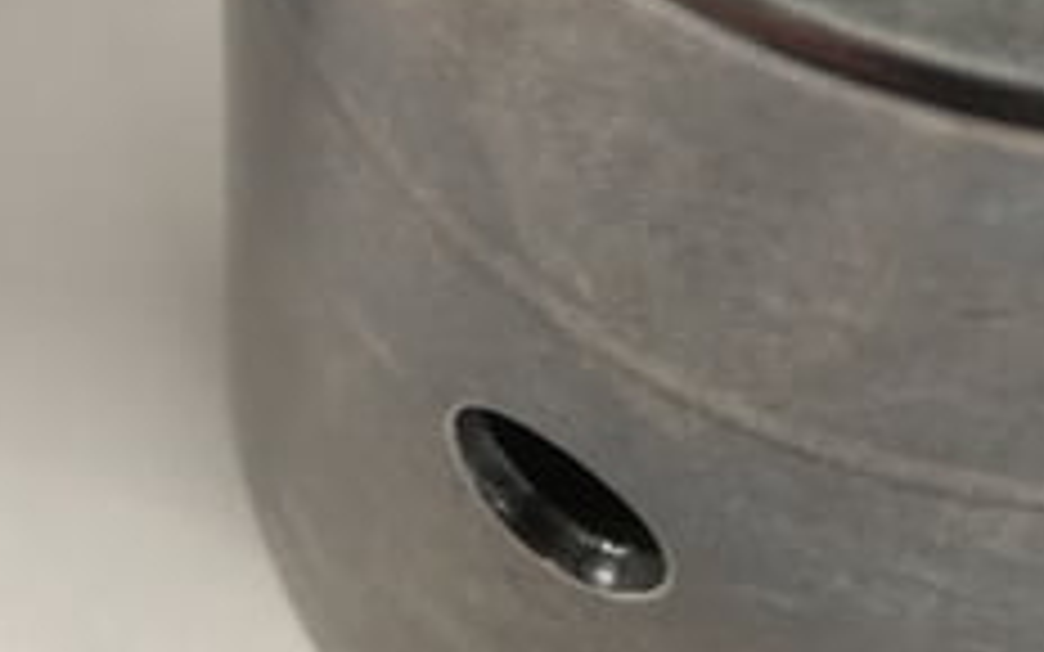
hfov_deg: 16.4
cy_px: -762
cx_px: 122
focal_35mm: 126
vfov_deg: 9.5
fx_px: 3585
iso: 25
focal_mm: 4.15
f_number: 2.2
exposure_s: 1/60
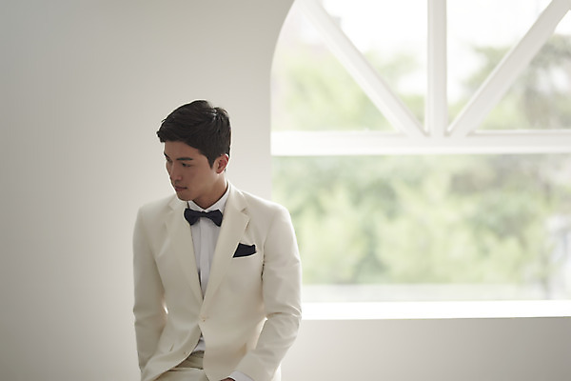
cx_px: 286
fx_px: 1348
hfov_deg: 23.9
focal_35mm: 85
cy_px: 190
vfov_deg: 16.1
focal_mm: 85
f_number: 1.4
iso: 400
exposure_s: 1/1600
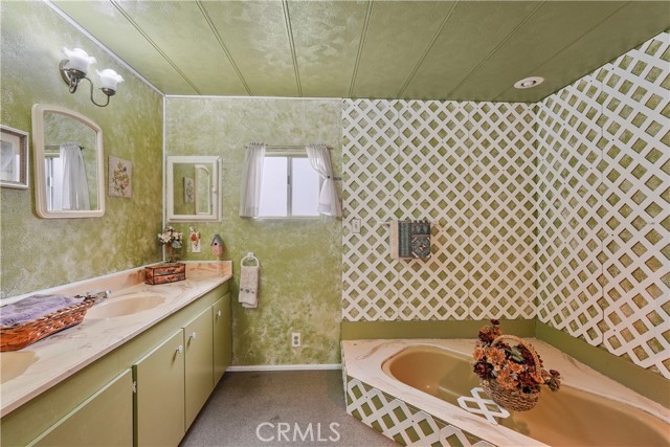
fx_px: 298
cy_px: 224
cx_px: 335
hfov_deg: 96.7
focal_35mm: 16
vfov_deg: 73.8
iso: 400
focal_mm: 16
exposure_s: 1/15
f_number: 5.6
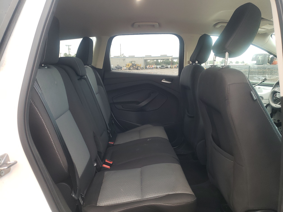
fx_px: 213
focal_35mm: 26
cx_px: 142
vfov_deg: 53.1
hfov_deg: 67.3
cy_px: 106
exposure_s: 1/60.2
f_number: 1.5
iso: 100
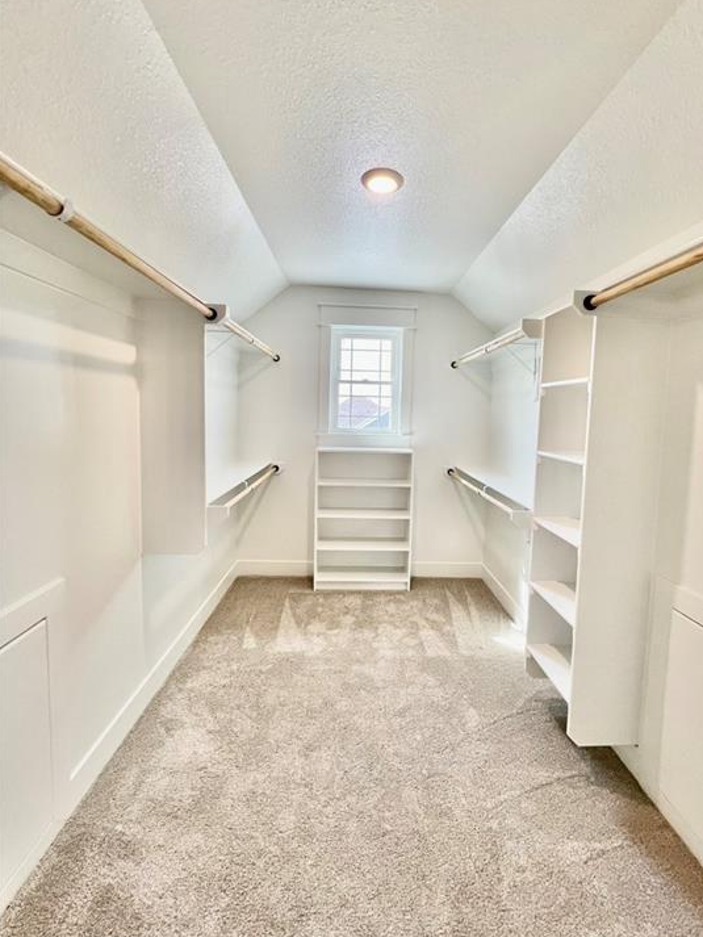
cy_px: 444
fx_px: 379
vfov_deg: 102.0
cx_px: 376
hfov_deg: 85.6
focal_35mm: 14
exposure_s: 1/120
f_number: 1.8
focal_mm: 1.57
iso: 64
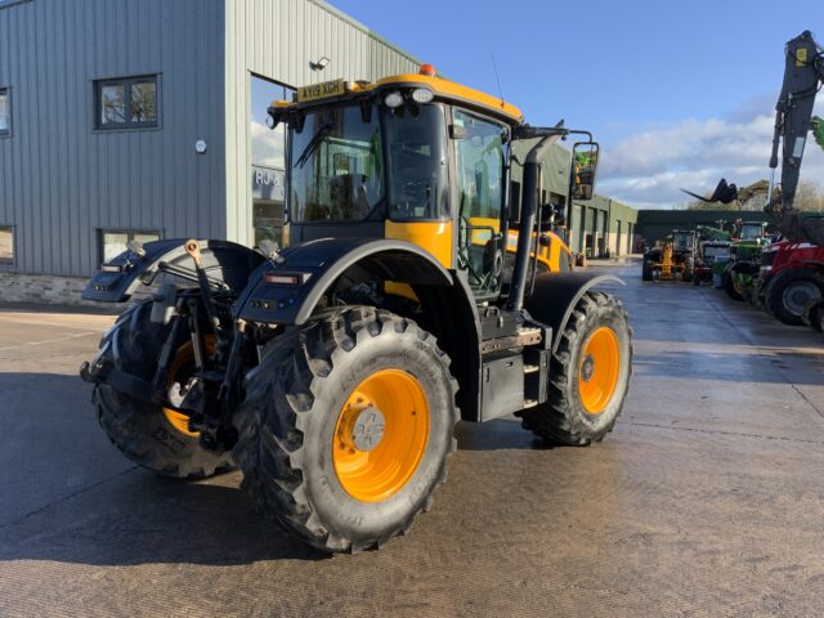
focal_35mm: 29
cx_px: 412
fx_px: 690
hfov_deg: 61.7
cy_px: 309
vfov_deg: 48.2
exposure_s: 1/650
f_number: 1.8
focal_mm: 3
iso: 16
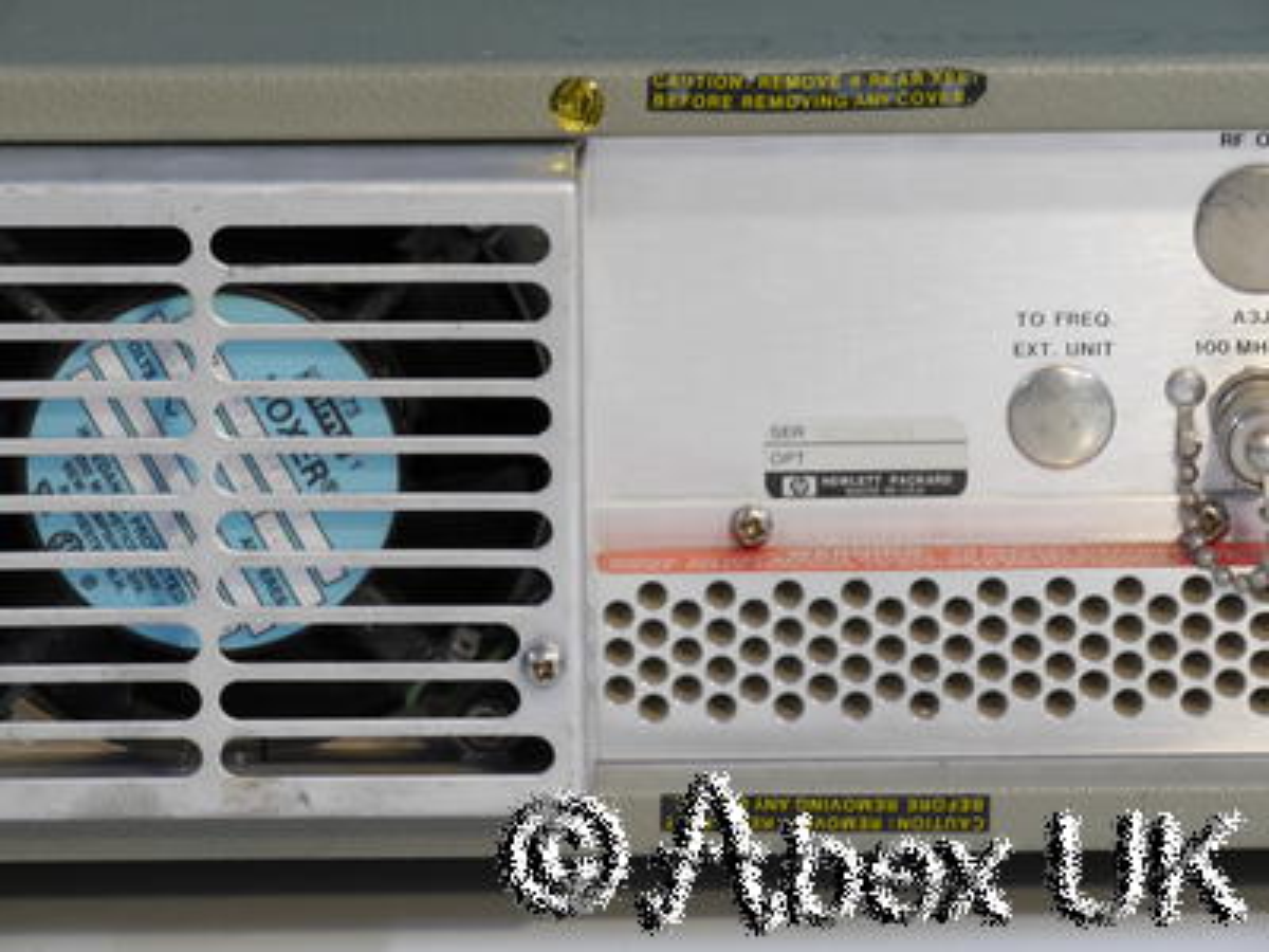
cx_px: 634
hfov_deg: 9.1
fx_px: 7992
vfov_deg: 6.8
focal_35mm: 218
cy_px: 476
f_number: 14
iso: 400
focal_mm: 109
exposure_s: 1/2.5
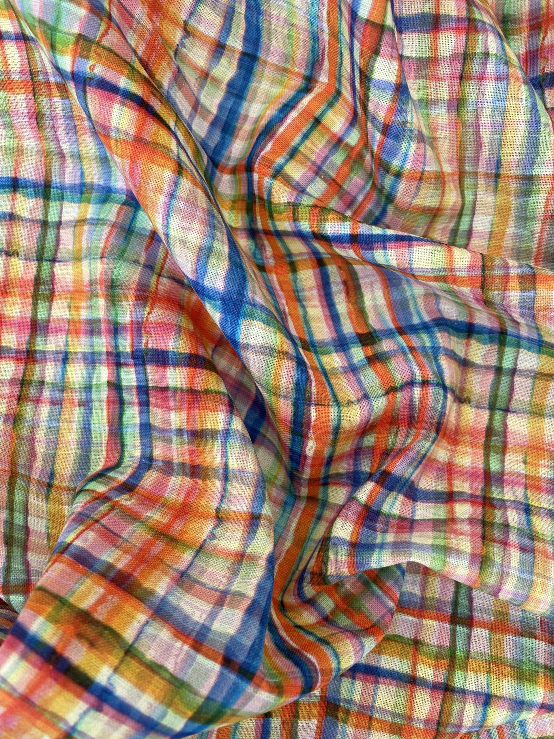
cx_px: 277
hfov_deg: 53.1
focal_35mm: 26
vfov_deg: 67.3
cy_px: 370
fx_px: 555
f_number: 1.8
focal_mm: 4.25
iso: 40
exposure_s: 1/121
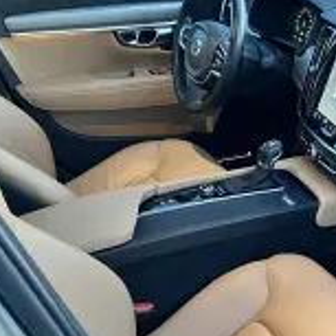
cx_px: 310
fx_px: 593
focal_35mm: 54
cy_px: 255
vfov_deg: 31.0
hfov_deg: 30.1
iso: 500
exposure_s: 1/40
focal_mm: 5.7
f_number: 1.5
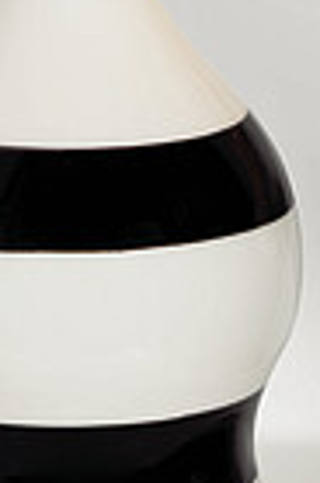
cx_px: 167
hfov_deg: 3.1
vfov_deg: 4.7
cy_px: -103
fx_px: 5869
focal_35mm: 438
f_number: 3.2
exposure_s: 1/50
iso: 100
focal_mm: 70
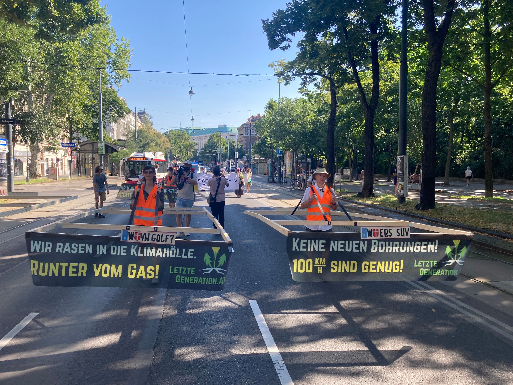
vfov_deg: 49.7
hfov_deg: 63.4
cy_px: 192
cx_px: 256
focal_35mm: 28
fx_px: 415
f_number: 1.8
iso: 20
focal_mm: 3.99
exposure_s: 1/674
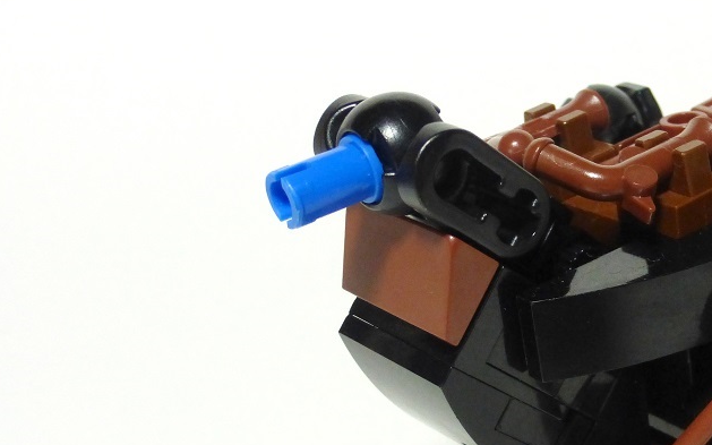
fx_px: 1281
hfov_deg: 29.7
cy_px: 316
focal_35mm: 66
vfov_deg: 19.6
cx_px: 649
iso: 400
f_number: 4.5
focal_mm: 6.1
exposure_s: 1/60
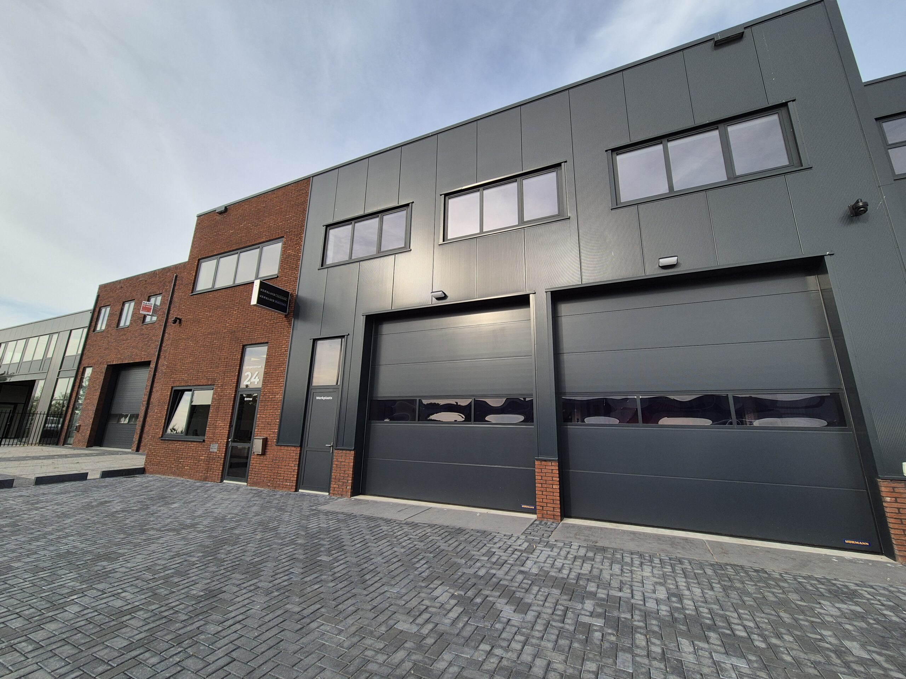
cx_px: 453
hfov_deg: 106.2
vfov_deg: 89.9
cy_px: 340
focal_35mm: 13
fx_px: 340
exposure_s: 1/1268
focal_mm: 2.2
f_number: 2.2
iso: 50
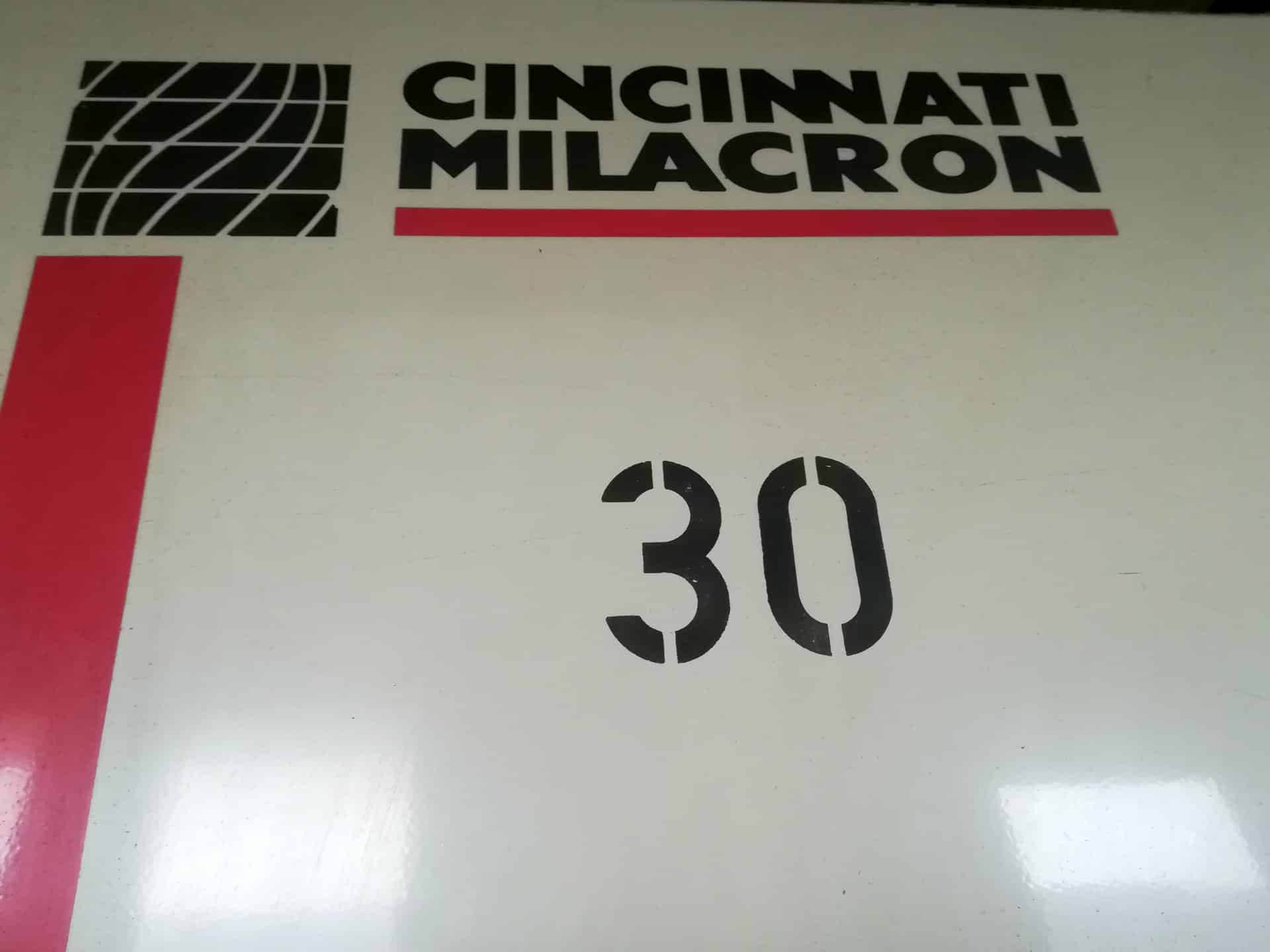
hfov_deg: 67.3
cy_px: 476
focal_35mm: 26
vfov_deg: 53.1
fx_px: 954
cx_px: 635
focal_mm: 3.83
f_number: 2.2
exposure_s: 1/25
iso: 320
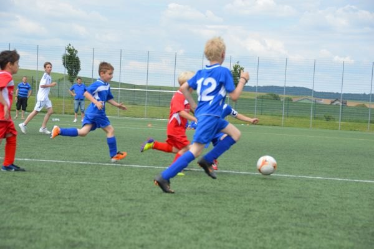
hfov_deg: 19.5
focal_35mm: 105
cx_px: 187
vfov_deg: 13.0
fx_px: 1090
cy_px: 124
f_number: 5.6
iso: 400
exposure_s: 1/1250
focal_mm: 70
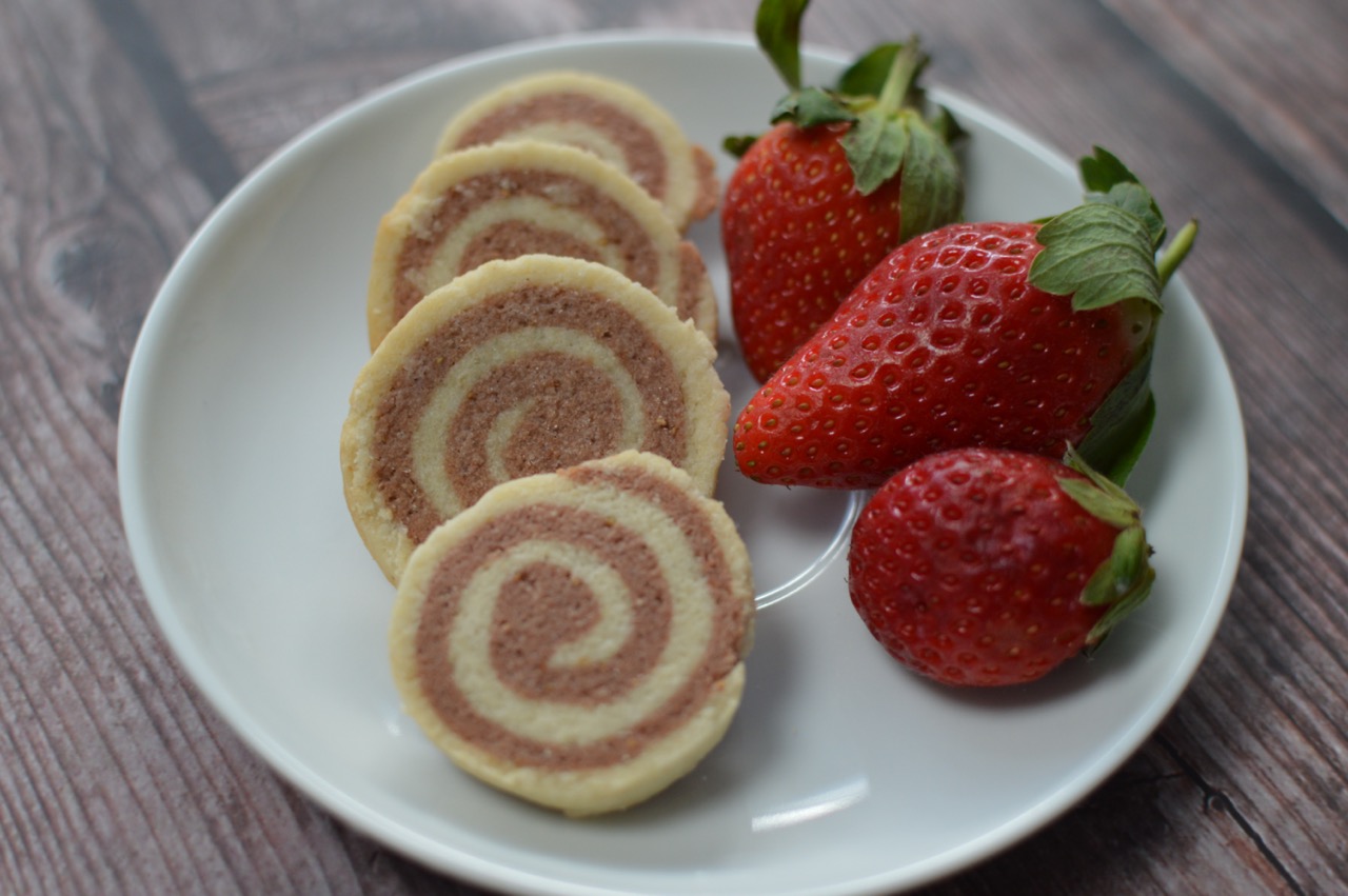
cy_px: 448
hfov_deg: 37.9
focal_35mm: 52
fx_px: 1964
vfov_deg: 25.7
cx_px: 674
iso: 400
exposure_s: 1/250
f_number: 3.2
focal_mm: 35
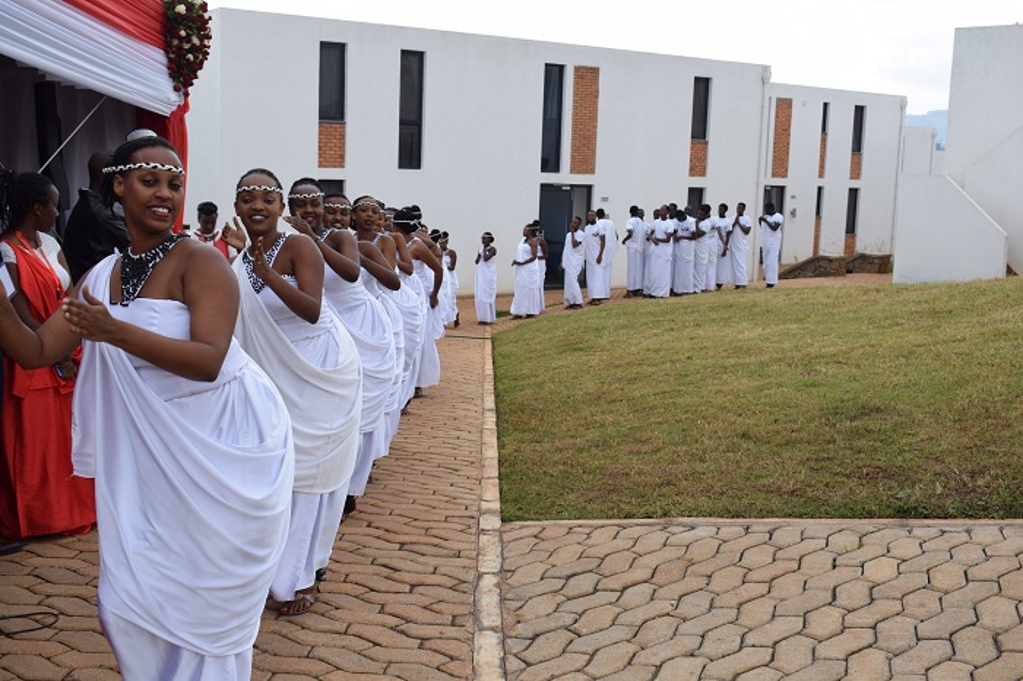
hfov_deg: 47.9
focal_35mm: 40
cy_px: 340
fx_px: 1150
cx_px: 512
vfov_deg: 33.0
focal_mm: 27
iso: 220
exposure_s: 1/250
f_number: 8
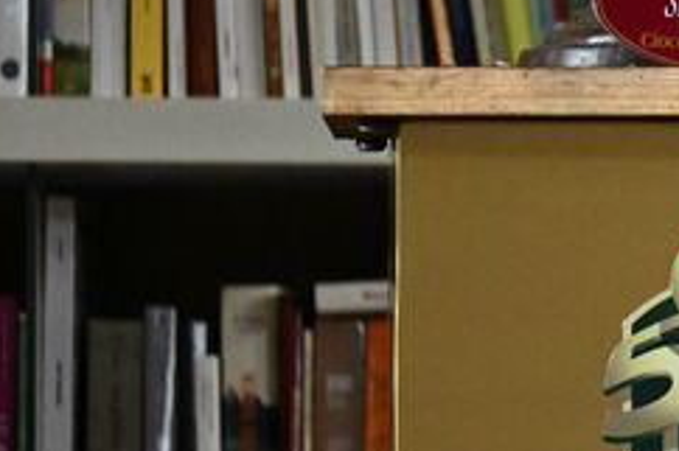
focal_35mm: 587
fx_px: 11064
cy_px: -228
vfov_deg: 2.3
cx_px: 1322
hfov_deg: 3.5
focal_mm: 145
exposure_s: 1/400
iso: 5000
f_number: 2.8
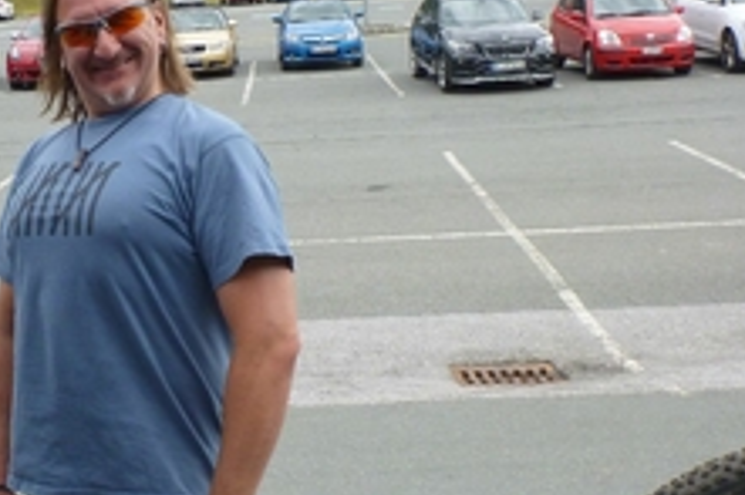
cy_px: 276
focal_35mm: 64
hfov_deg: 30.7
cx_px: 155
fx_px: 1323
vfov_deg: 21.2
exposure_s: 1/500
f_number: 3.7
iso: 320
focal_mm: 6
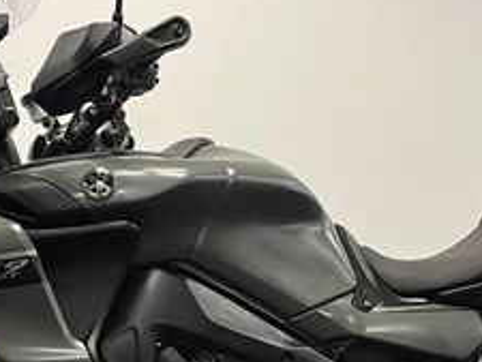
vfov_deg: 19.5
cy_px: 330
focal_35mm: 74
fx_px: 1031
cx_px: 246
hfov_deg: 26.3
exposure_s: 1/50
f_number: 1.6
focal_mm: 5.1
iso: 100
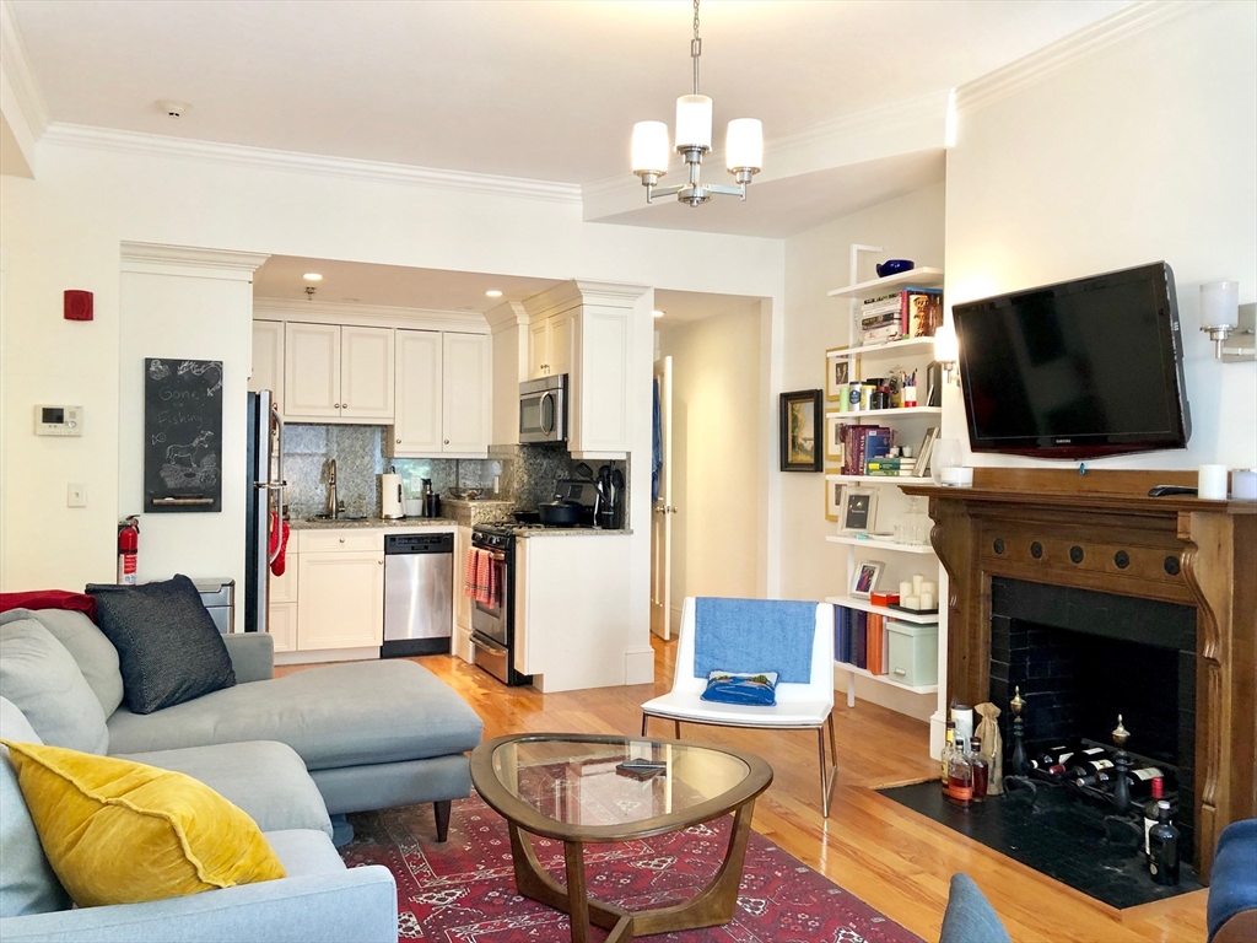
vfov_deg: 49.7
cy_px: 472
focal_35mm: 28
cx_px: 628
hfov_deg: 63.4
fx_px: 1017
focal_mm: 3.99
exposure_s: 1/17
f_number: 1.8
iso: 40
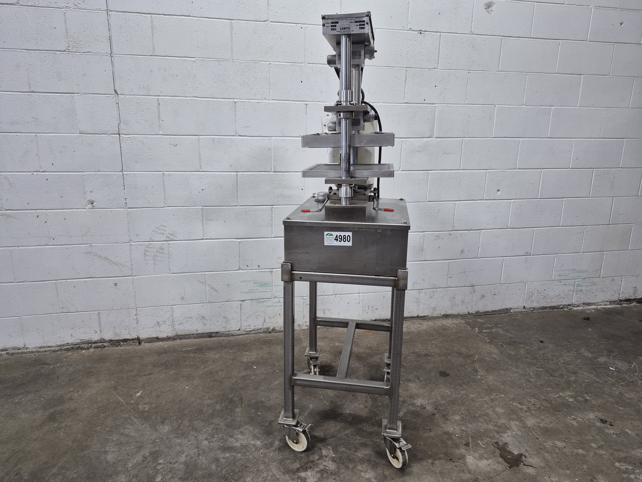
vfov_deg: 58.9
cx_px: 321
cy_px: 241
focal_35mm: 23
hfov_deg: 73.9
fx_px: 427
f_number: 1.8
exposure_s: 1/120
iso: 200
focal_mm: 5.4
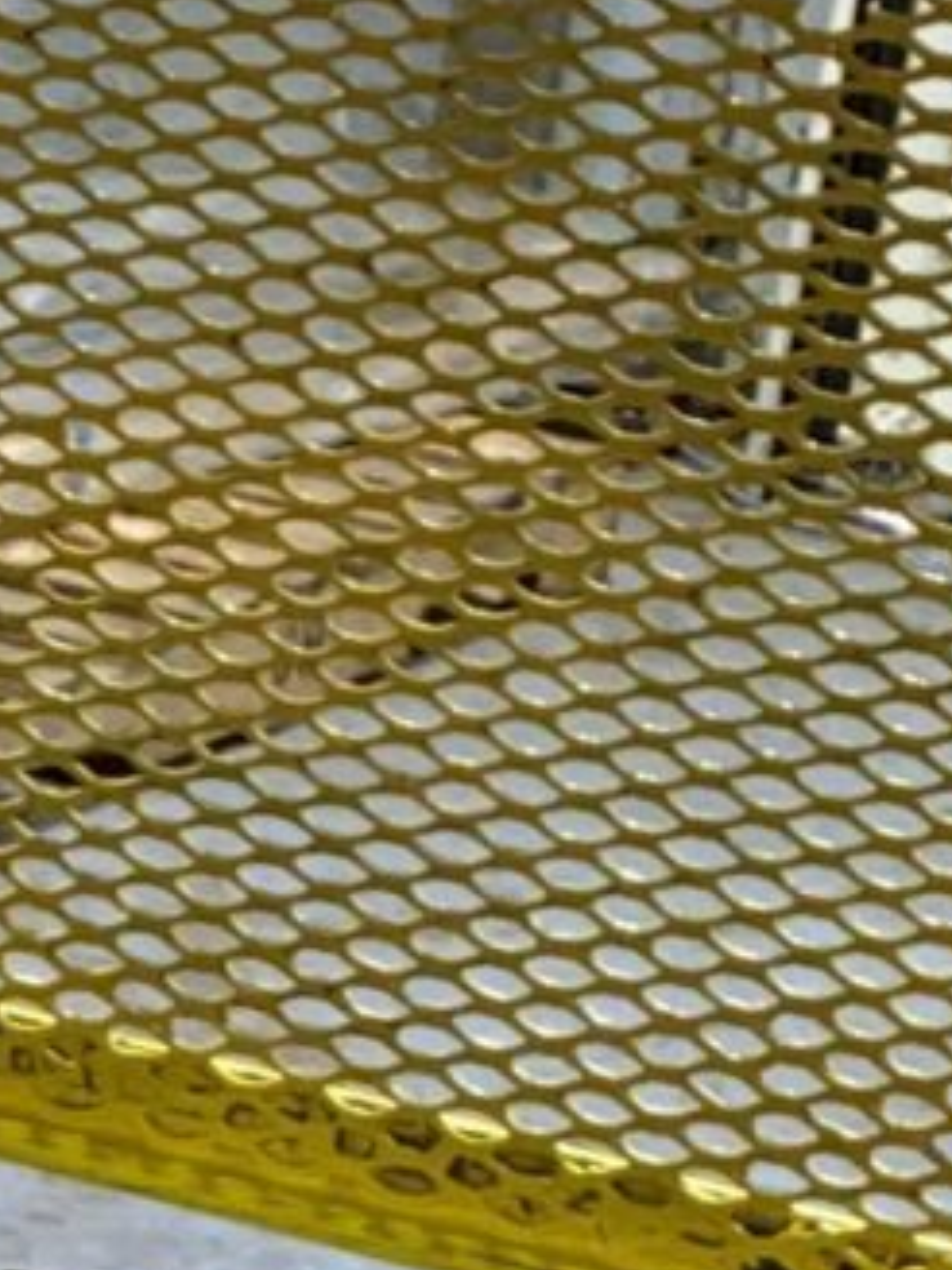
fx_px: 7444
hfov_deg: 7.2
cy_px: 1700
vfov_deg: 9.6
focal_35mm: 203
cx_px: -352
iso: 64
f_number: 1.8
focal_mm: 4.25
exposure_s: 1/15
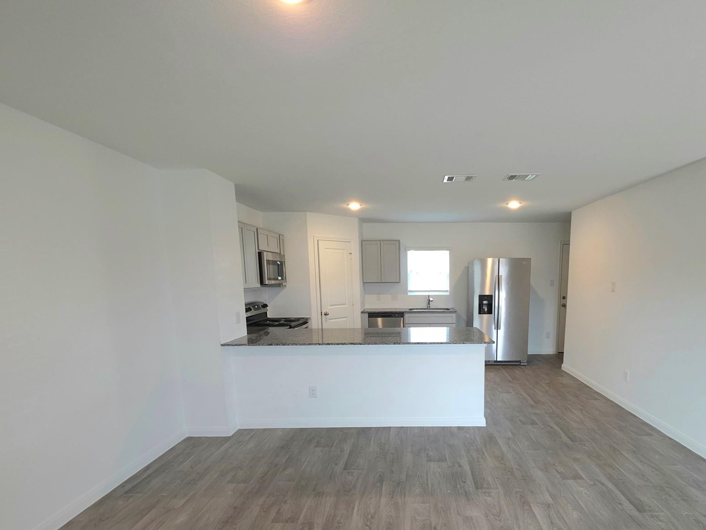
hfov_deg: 90.0
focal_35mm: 17
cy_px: 334
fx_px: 347
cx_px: 420
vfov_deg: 73.4
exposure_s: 1/30
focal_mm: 2.2
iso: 80
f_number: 1.9
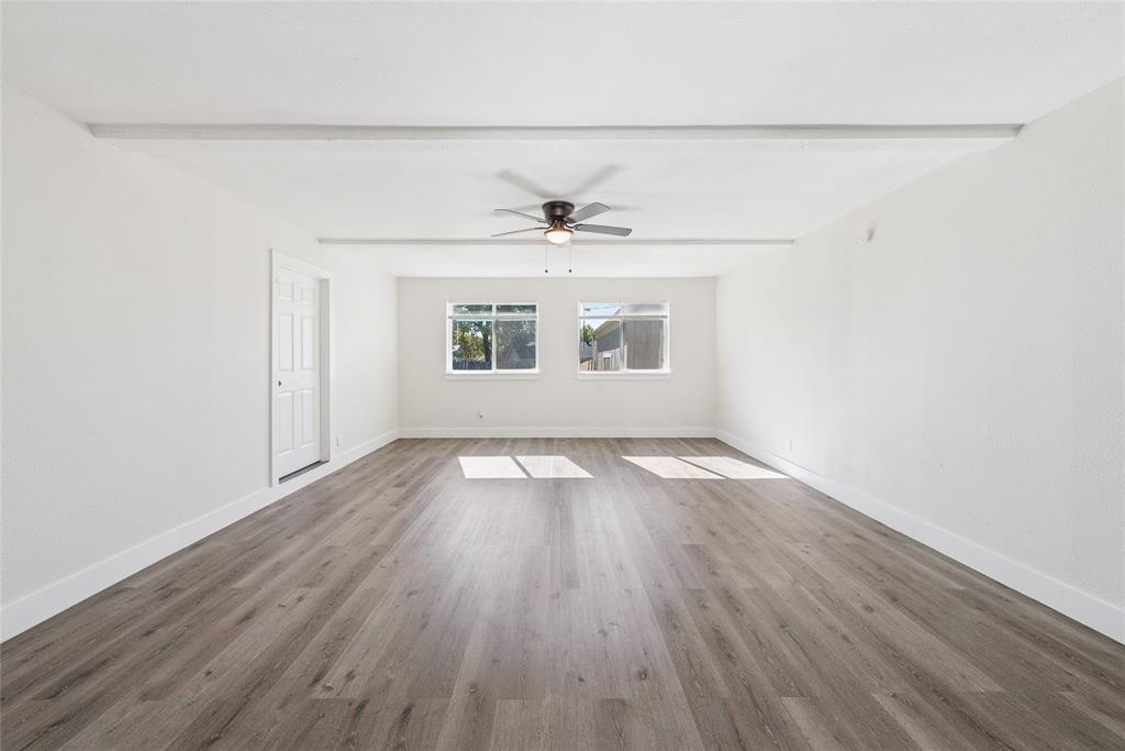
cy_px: 376
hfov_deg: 112.6
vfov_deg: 90.0
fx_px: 375
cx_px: 562
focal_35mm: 12
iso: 320
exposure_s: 1/40
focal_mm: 12
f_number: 9
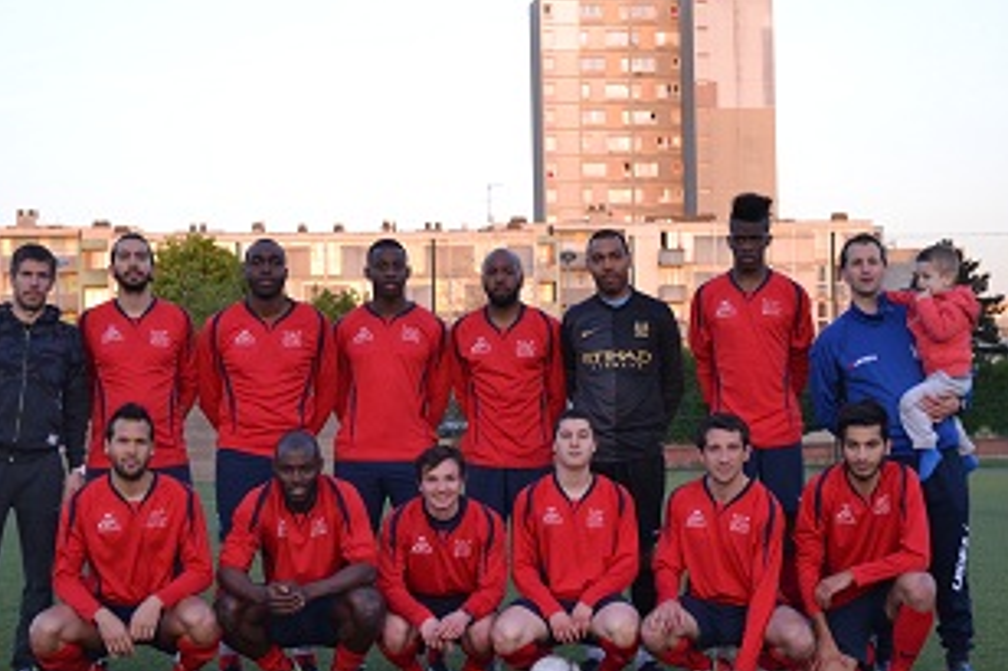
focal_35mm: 74
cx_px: 488
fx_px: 2071
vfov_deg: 18.4
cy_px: 406
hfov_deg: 27.4
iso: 1800
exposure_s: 1/500
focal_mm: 38
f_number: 5
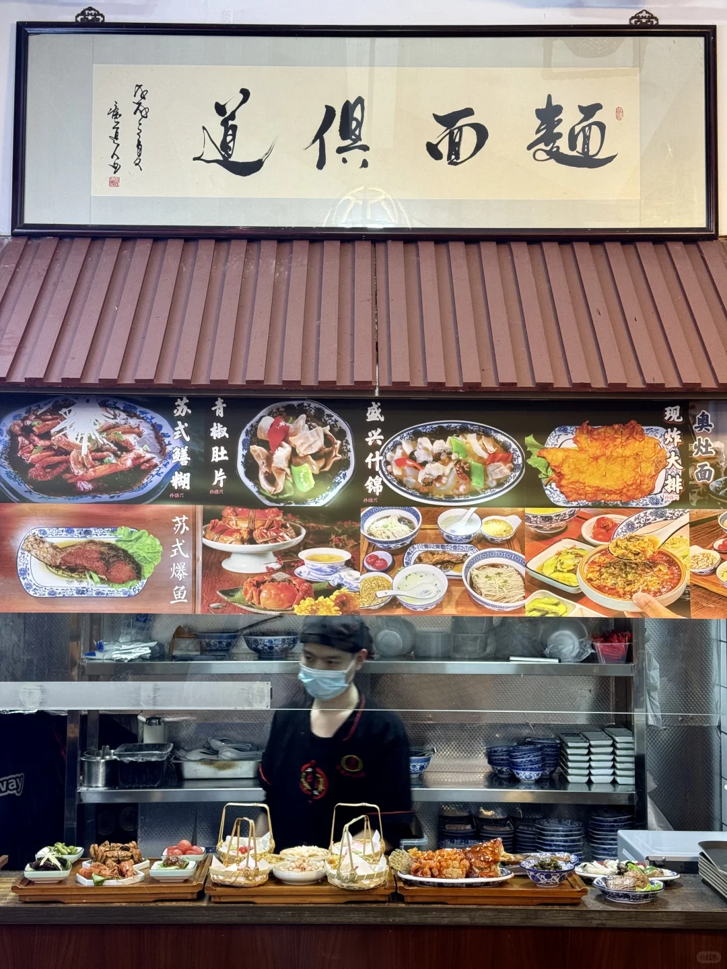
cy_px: 484
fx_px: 1344
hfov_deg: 30.3
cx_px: 364
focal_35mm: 48
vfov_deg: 39.7
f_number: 1.78
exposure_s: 1/50
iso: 125
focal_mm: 6.86
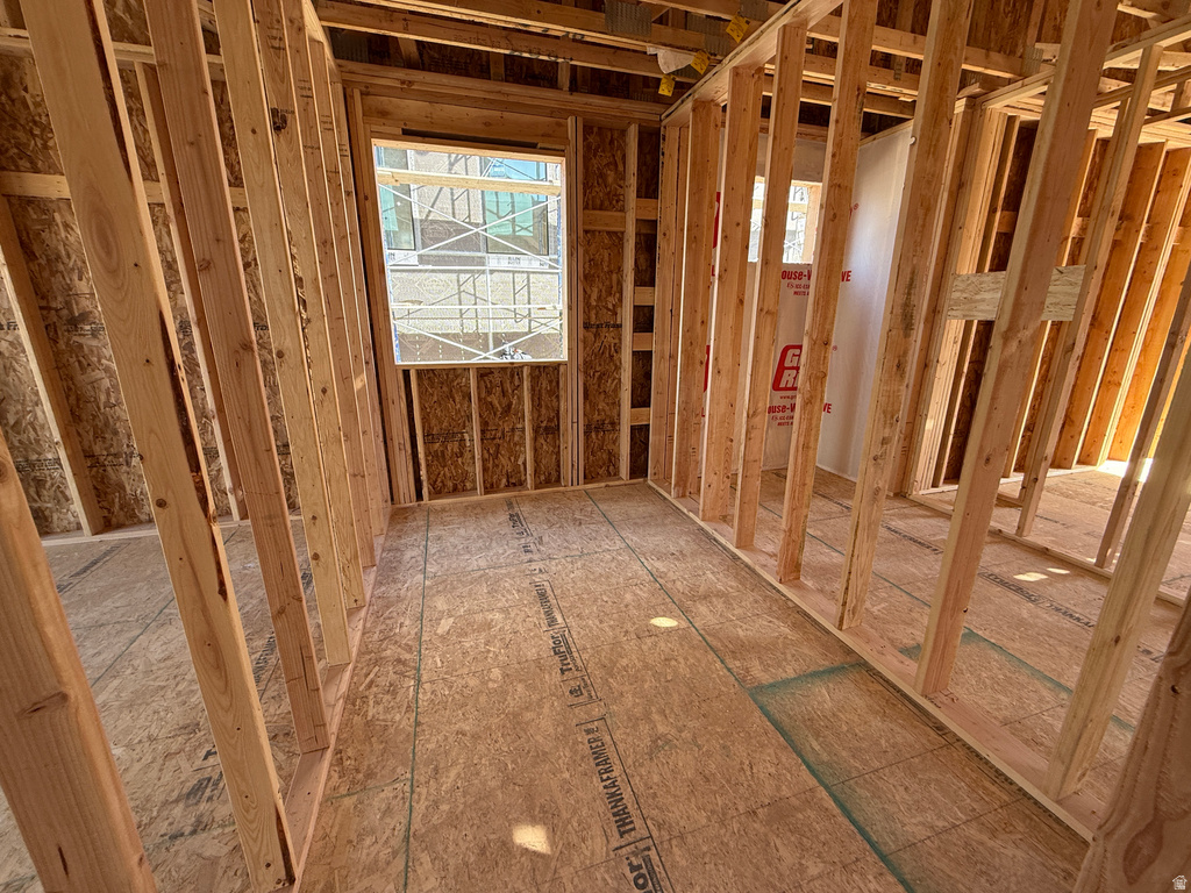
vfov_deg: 85.7
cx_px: 596
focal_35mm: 14
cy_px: 446
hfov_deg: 102.1
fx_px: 482
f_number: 2.2
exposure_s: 1/99
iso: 125
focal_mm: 2.22
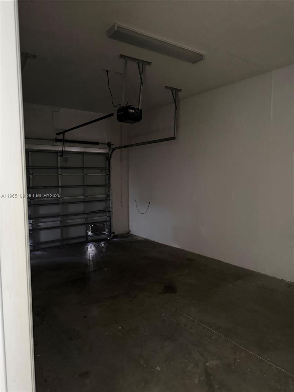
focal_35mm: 24
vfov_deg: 71.6
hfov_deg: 56.8
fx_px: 272
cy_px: 196
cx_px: 147
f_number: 1.78
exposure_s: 1/30
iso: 1600
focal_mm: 6.76
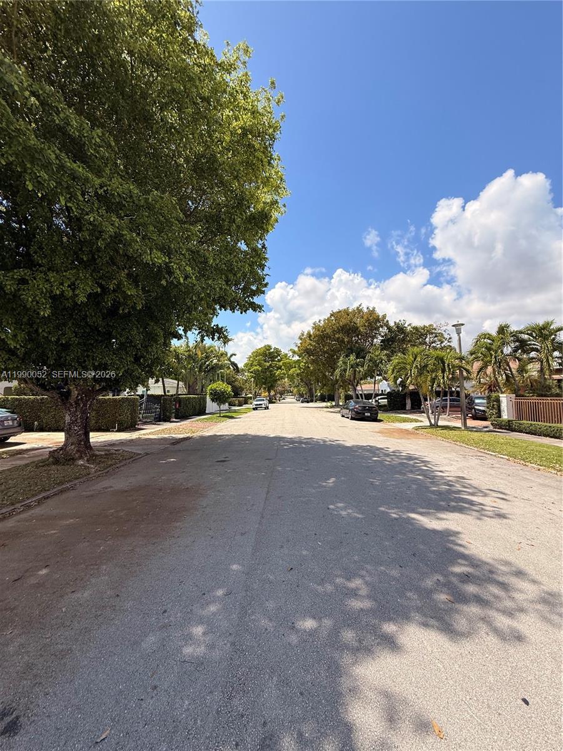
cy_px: 376
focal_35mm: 14
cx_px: 282
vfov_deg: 102.1
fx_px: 304
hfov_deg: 85.7
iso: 50
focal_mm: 2.22
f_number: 2.2
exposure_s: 1/2165
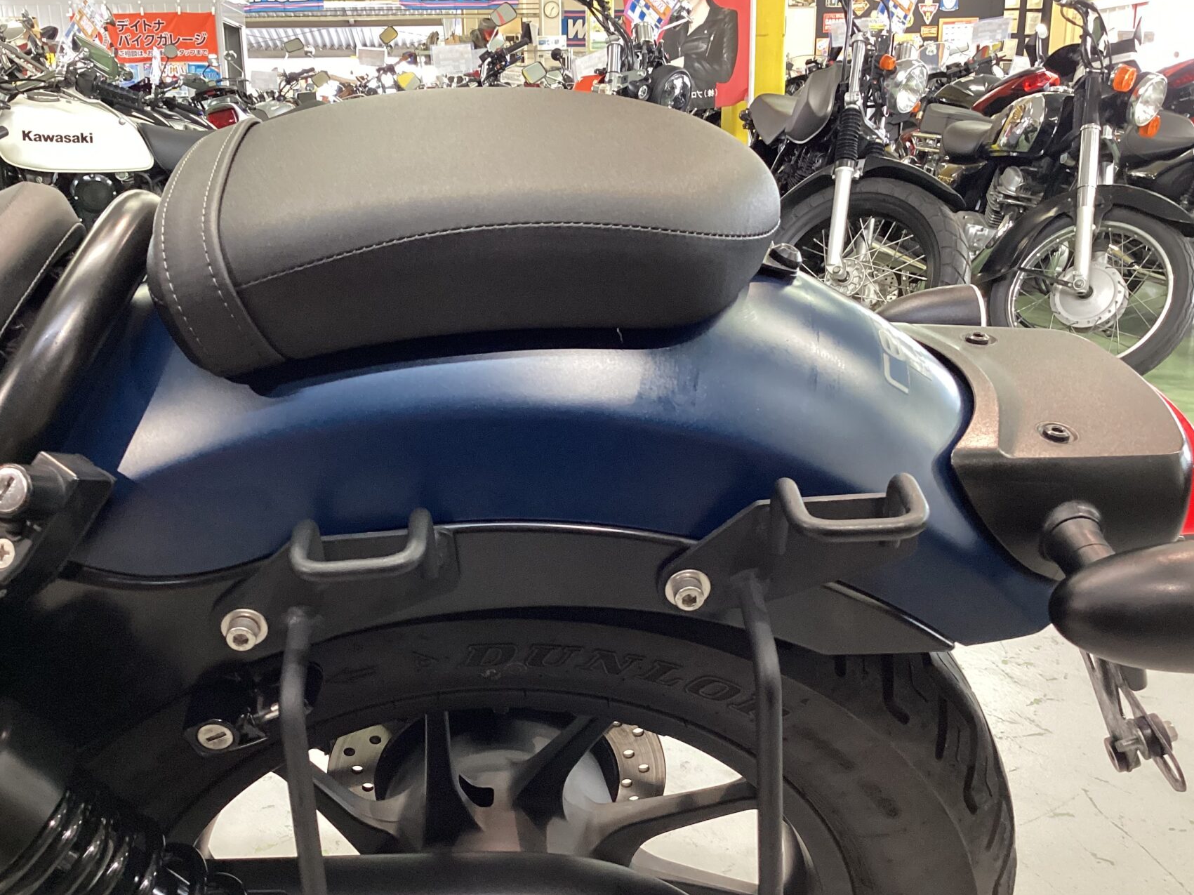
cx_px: 539
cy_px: 477
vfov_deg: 40.7
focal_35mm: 35
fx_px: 1207
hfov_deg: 52.6
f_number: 2.4
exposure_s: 1/50
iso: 200
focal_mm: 3.3
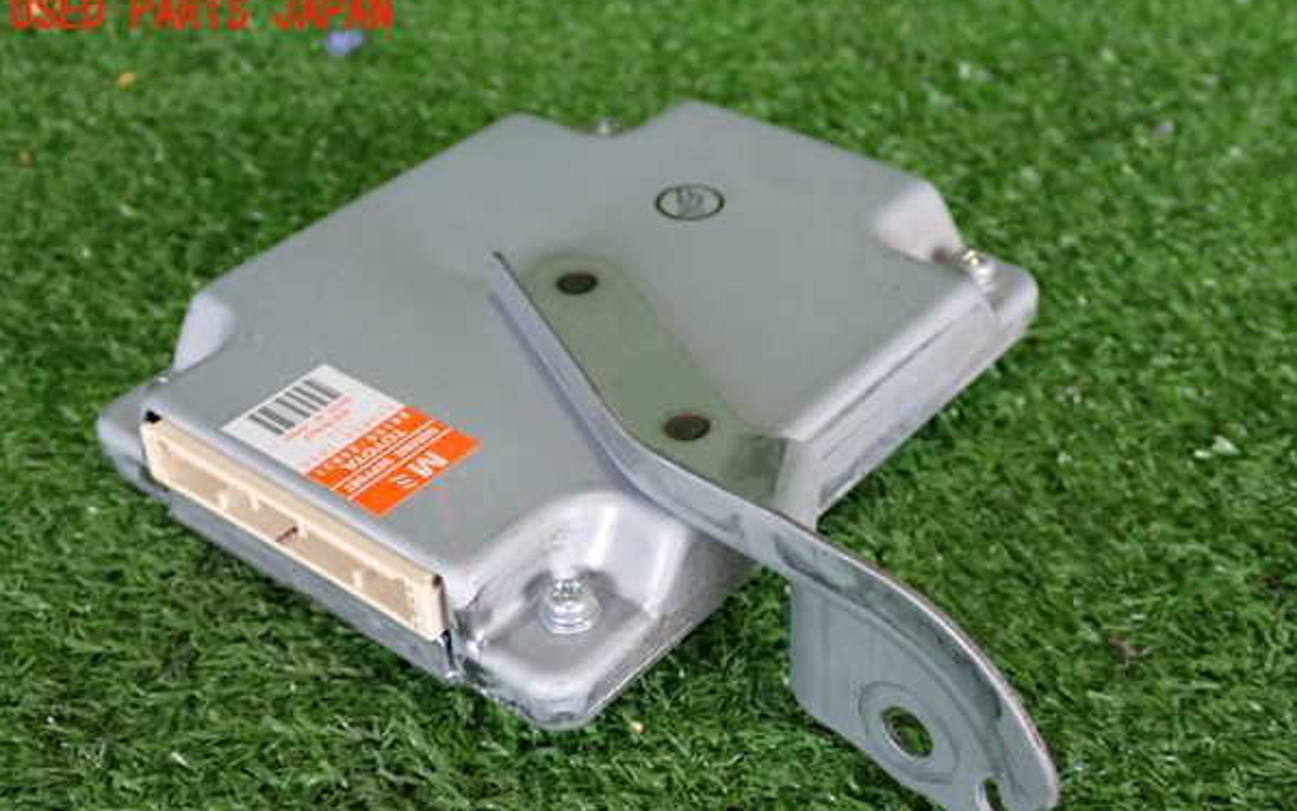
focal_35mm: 50
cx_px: 648
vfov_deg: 25.8
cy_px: 475
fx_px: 1768
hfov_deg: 40.3
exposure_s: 1/50
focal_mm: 8.4
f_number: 3.1
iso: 400
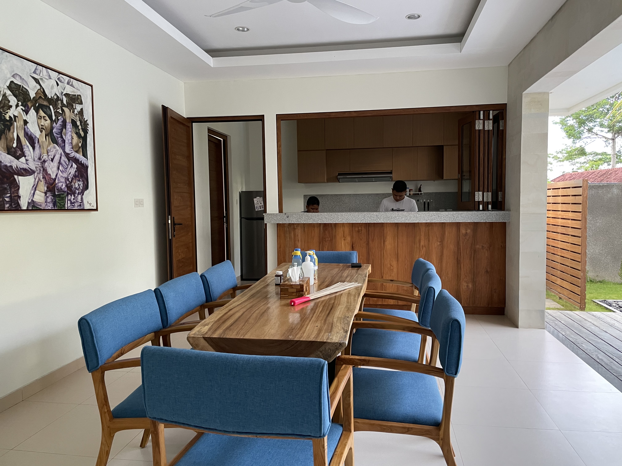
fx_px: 467
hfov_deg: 67.3
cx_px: 311
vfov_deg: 53.1
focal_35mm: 26
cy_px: 233
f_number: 1.6
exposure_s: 1/60
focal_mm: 4.2
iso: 200
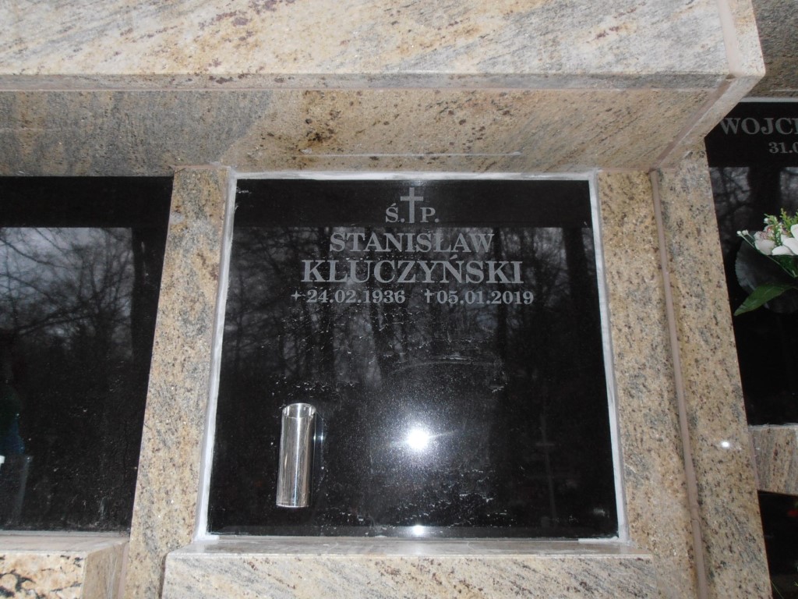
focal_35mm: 24
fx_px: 553
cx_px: 399
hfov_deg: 71.6
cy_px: 300
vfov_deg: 56.8
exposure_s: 1/30
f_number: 3
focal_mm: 4.2
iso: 125
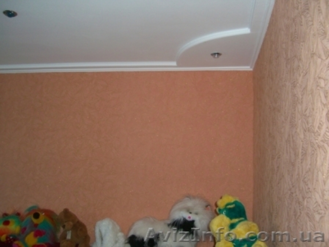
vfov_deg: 37.7
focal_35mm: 38
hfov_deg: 49.0
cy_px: 124
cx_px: 164
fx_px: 361
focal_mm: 7.9
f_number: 2.8
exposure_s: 1/60
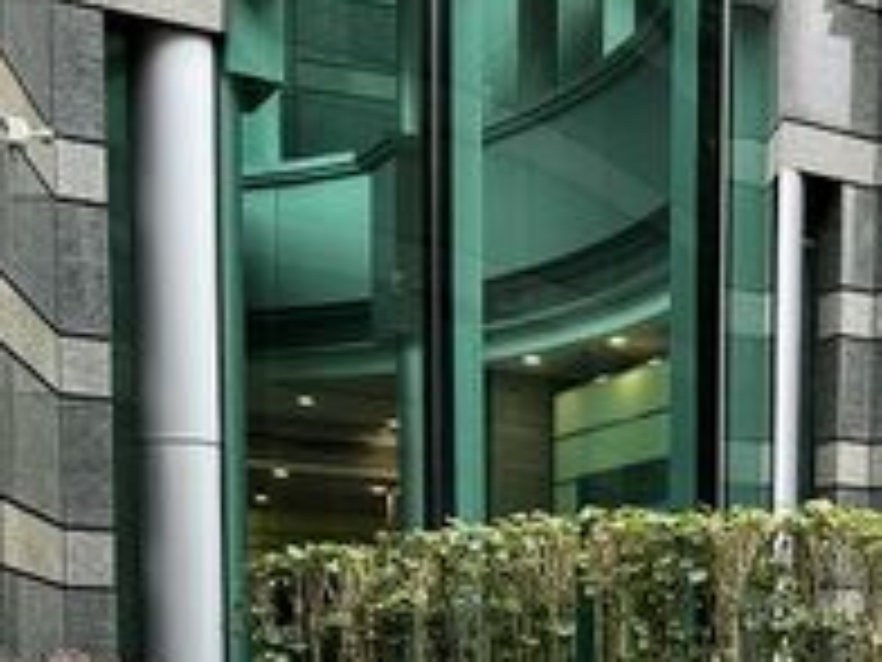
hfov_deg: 28.1
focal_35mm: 66
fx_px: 1682
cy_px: 871
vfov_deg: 20.3
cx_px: 819
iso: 80
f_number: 1.78
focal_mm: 6.86
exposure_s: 1/121
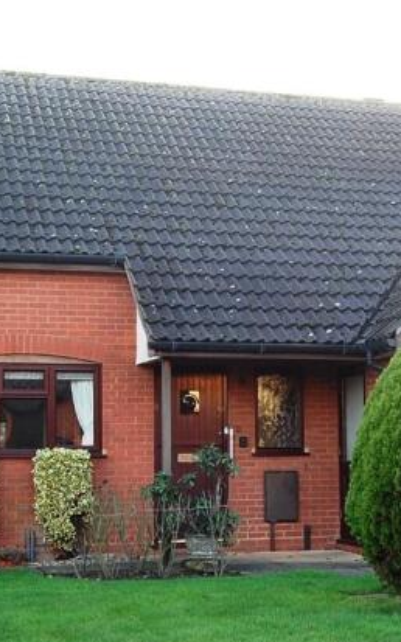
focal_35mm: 63
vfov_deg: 32.5
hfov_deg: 20.6
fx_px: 1102
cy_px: 333
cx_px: 227
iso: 200
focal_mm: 26
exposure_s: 1/25
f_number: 6.3
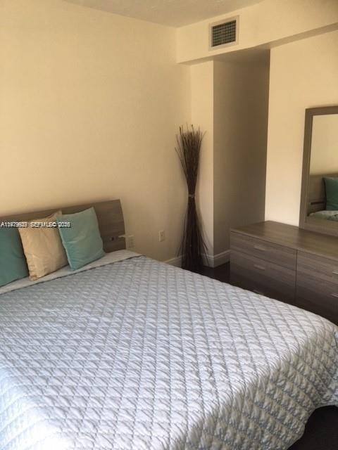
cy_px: 225
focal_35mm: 29
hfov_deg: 48.2
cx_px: 169
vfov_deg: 61.7
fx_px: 378
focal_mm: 4.15
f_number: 2.2
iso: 40
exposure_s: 1/120
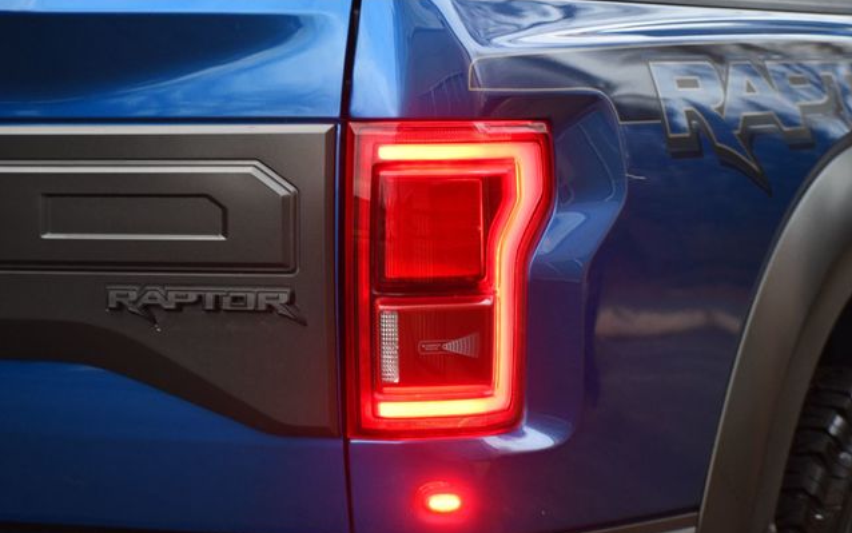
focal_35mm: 138
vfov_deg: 9.5
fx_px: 3205
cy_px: 269
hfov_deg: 15.1
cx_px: 426
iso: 1100
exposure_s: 1/125
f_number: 4.8
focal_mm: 90
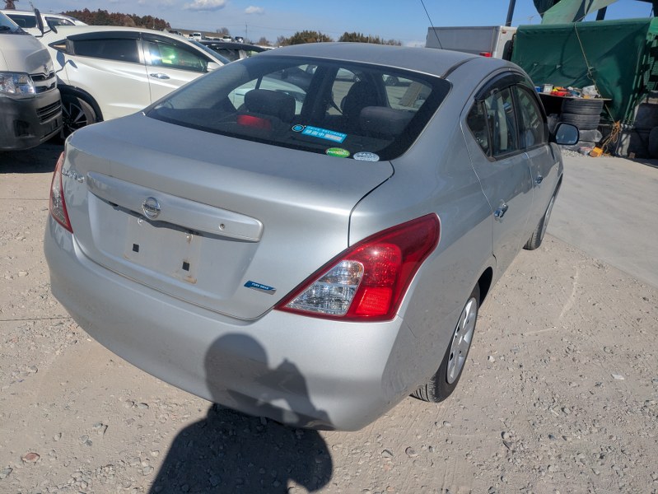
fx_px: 475
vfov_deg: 54.9
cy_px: 247
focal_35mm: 25
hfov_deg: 69.4
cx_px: 329
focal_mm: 5.43
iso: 51
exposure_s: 1/7092
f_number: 1.89
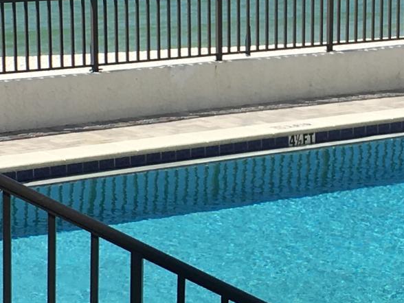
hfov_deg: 13.3
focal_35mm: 148
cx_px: 305
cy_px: 93
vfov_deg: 10.0
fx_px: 1727
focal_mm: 4.15
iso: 25
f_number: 2.2
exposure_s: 1/1789
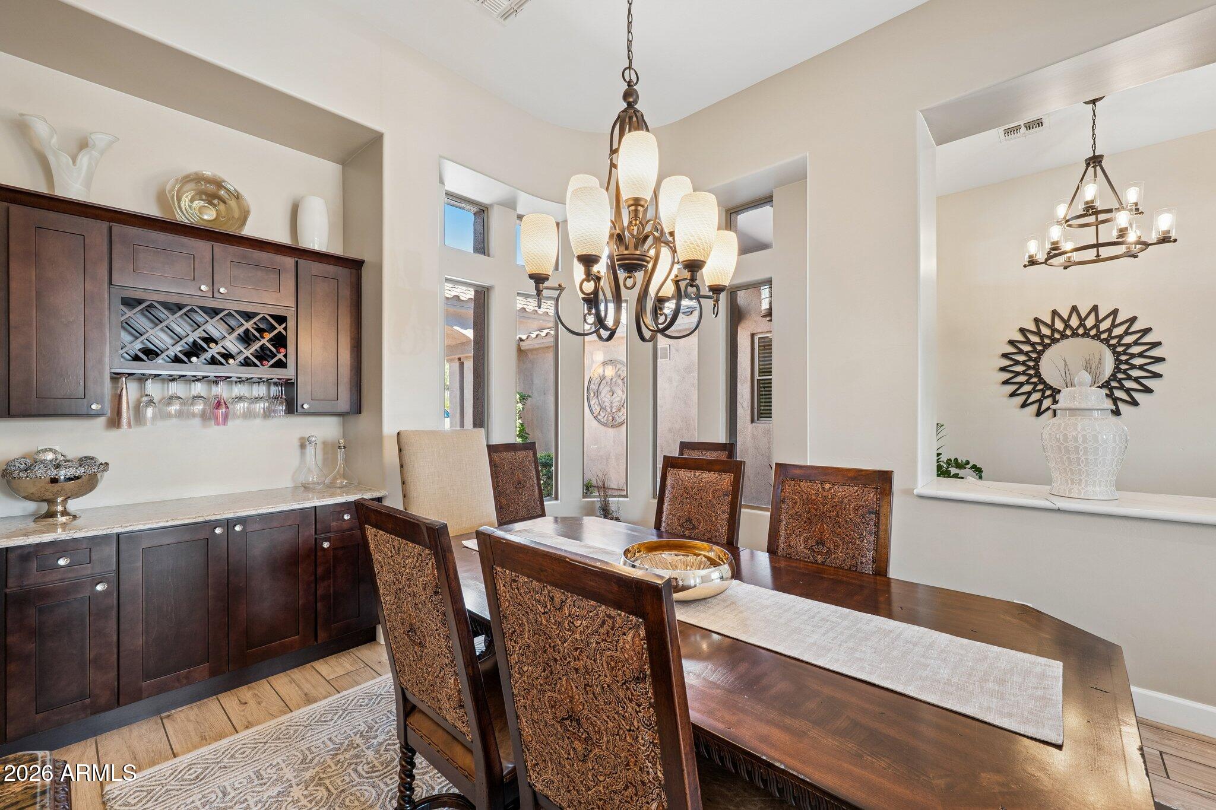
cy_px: 405
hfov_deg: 104.3
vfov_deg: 81.2
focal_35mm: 14
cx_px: 608
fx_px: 473
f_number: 8
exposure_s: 1/15
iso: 400
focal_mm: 14
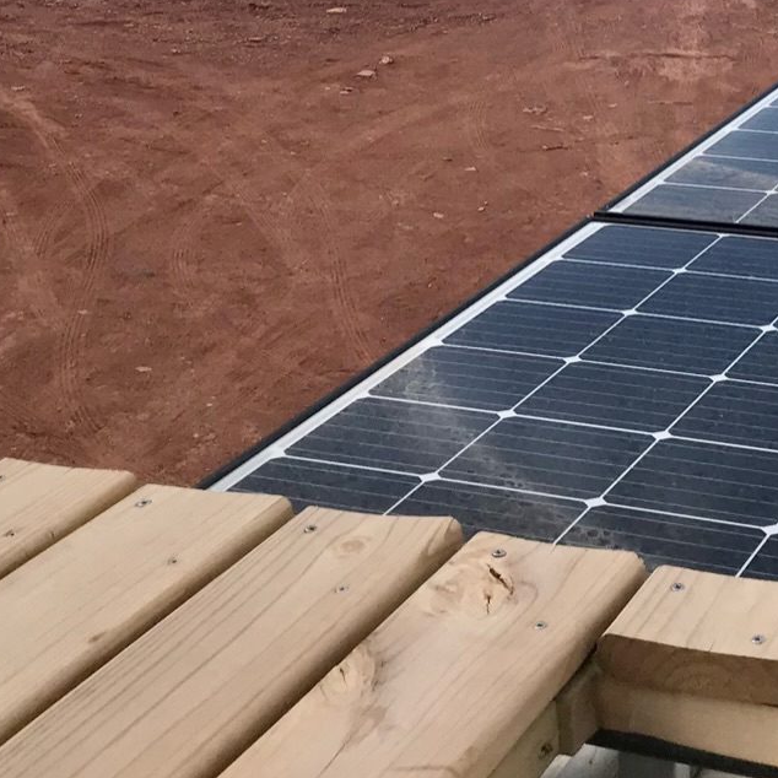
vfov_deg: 20.4
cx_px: 557
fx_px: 2034
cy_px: -124
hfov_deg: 21.5
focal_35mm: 80
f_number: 1.8
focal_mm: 3.99
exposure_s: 1/2227
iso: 20
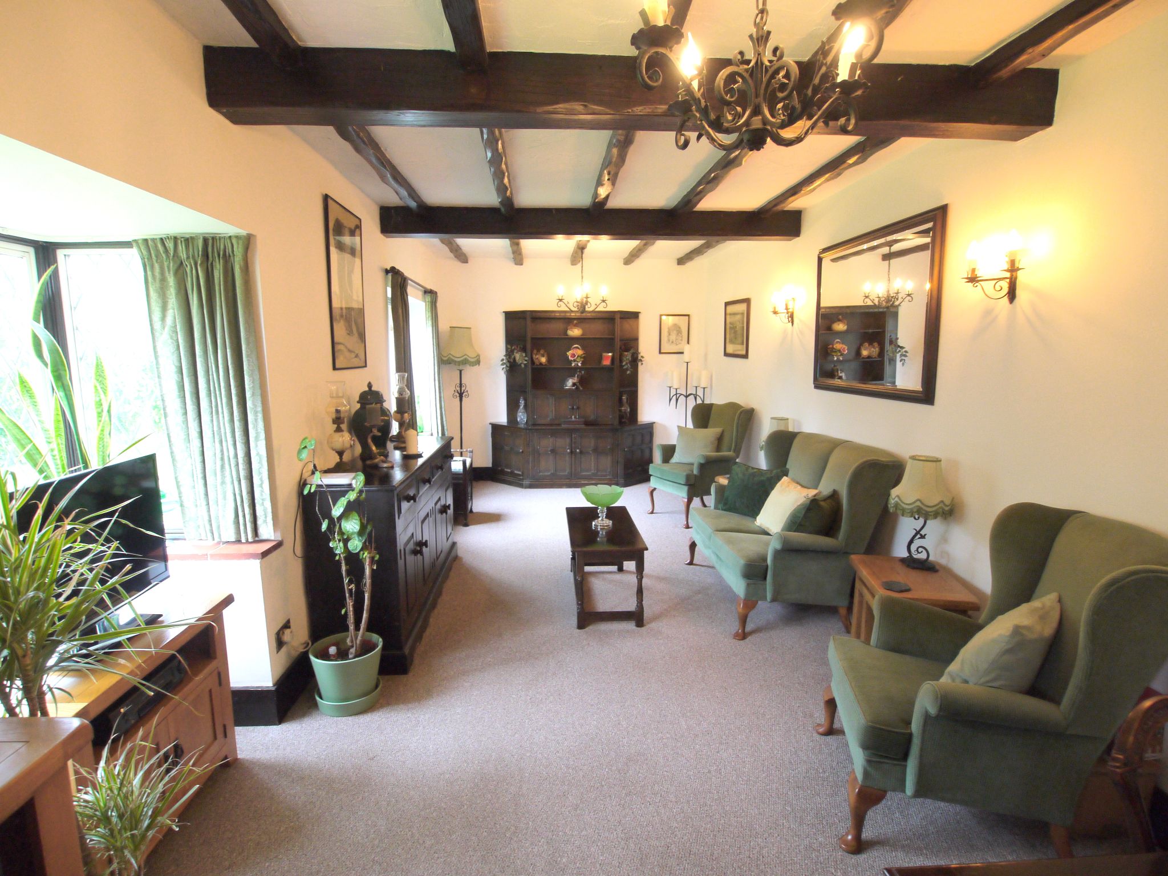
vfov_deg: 71.6
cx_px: 584
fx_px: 607
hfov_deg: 87.8
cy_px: 438
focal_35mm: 18
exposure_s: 1/25
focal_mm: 9
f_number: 4
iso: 400
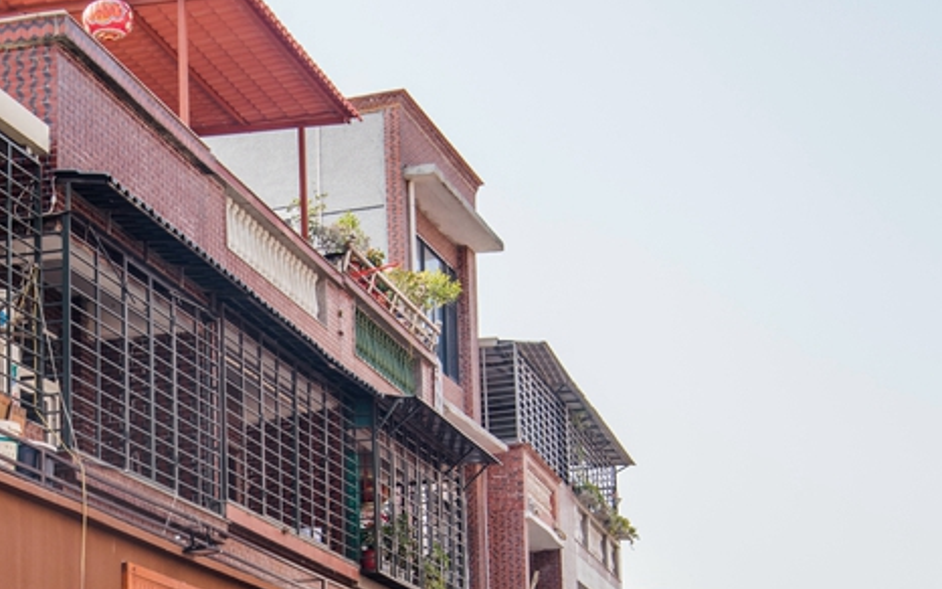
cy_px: 620
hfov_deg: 24.0
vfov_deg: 15.0
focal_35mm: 85
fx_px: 2182
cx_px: 178
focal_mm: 36
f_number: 11
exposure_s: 1/100
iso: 100
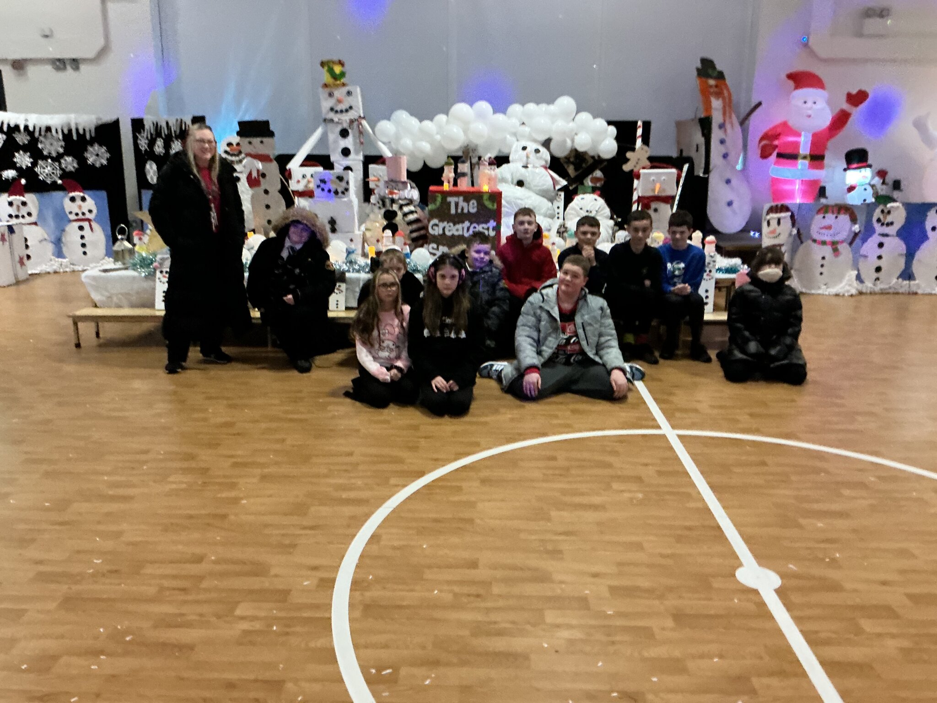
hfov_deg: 61.7
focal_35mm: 29
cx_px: 468
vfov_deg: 48.2
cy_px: 352
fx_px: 785
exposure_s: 1/20
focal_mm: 3
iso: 500
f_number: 1.8
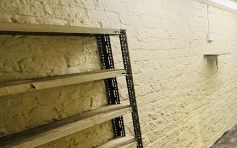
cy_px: 106
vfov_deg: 35.7
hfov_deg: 46.1
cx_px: 239
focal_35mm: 35
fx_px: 226
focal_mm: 2.22
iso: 400
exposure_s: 1/50
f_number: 2.2
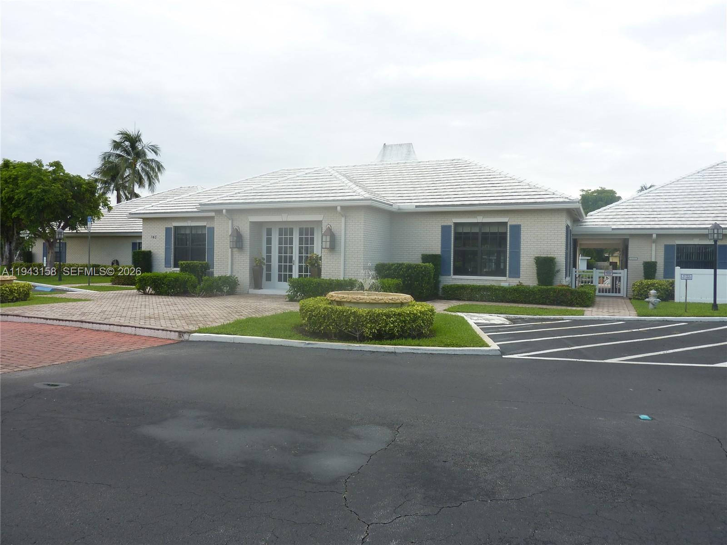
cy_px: 272
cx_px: 364
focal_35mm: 25
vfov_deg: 54.9
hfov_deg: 69.4
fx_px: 525
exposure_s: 1/125
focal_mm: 4.1
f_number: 4
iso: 80
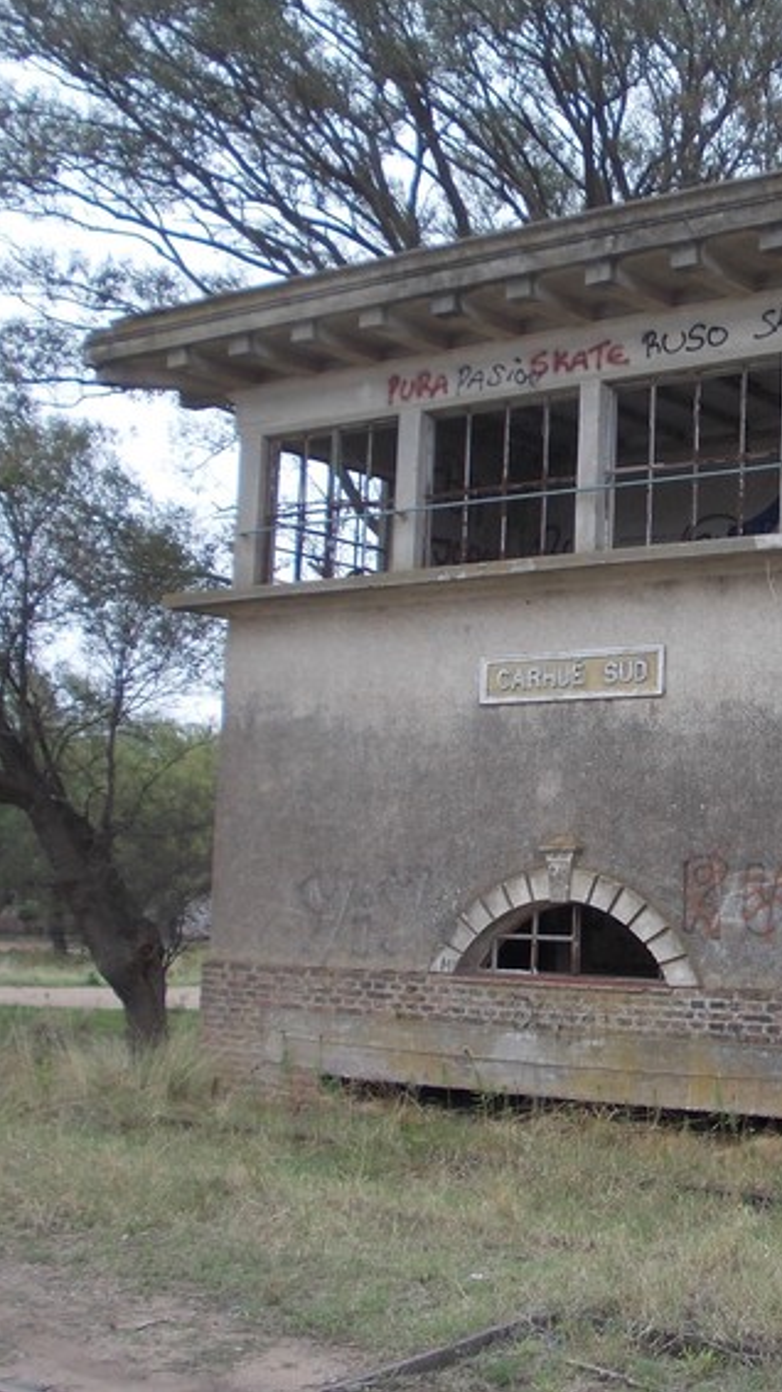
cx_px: 740
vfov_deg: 37.2
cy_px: 689
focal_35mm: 56
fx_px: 2066
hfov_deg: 20.9
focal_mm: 5.3
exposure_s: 1/160
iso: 80
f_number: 3.1
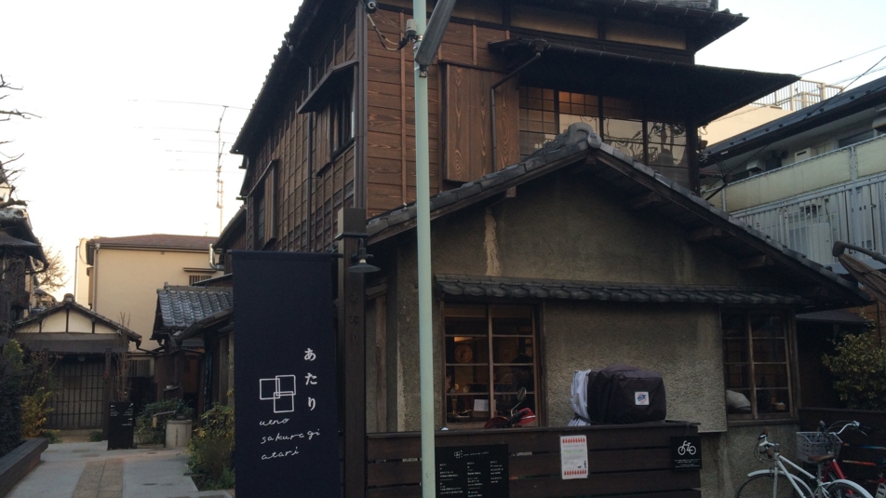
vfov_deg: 34.6
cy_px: 286
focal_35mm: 34
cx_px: 425
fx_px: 799
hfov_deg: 58.0
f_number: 2.2
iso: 50
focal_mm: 4.15
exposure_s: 1/60
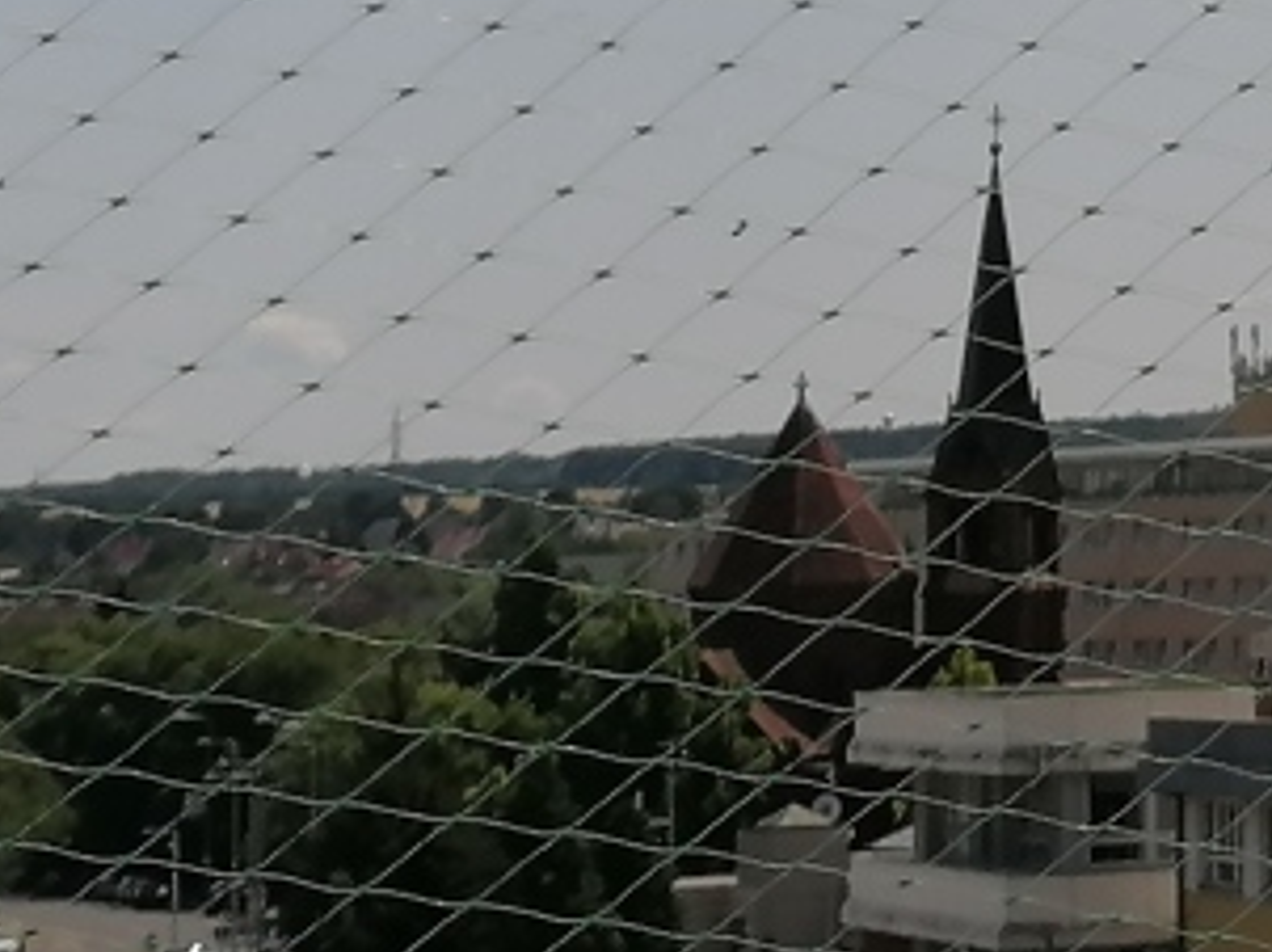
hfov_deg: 10.0
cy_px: -430
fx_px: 6976
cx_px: 2060
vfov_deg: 7.7
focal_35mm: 190
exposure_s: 1/3521
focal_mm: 4.75
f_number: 1.8
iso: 50
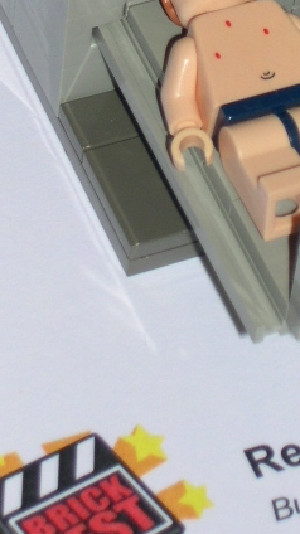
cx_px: 289
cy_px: -89
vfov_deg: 9.3
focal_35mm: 229
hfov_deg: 5.3
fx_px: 3244
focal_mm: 18.4
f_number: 4.4
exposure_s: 1/60
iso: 100
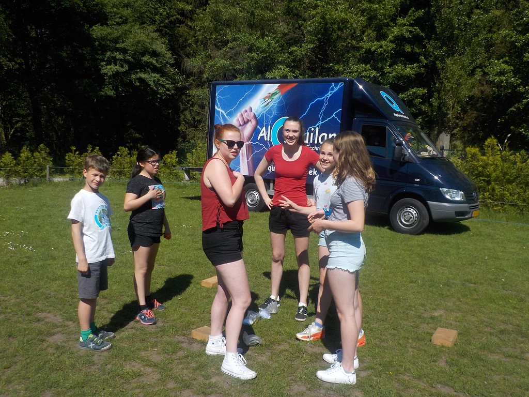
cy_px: 198
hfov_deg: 60.0
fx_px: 458
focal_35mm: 30
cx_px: 264
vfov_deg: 46.8
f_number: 6.6
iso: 125
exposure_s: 1/500
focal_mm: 4.1
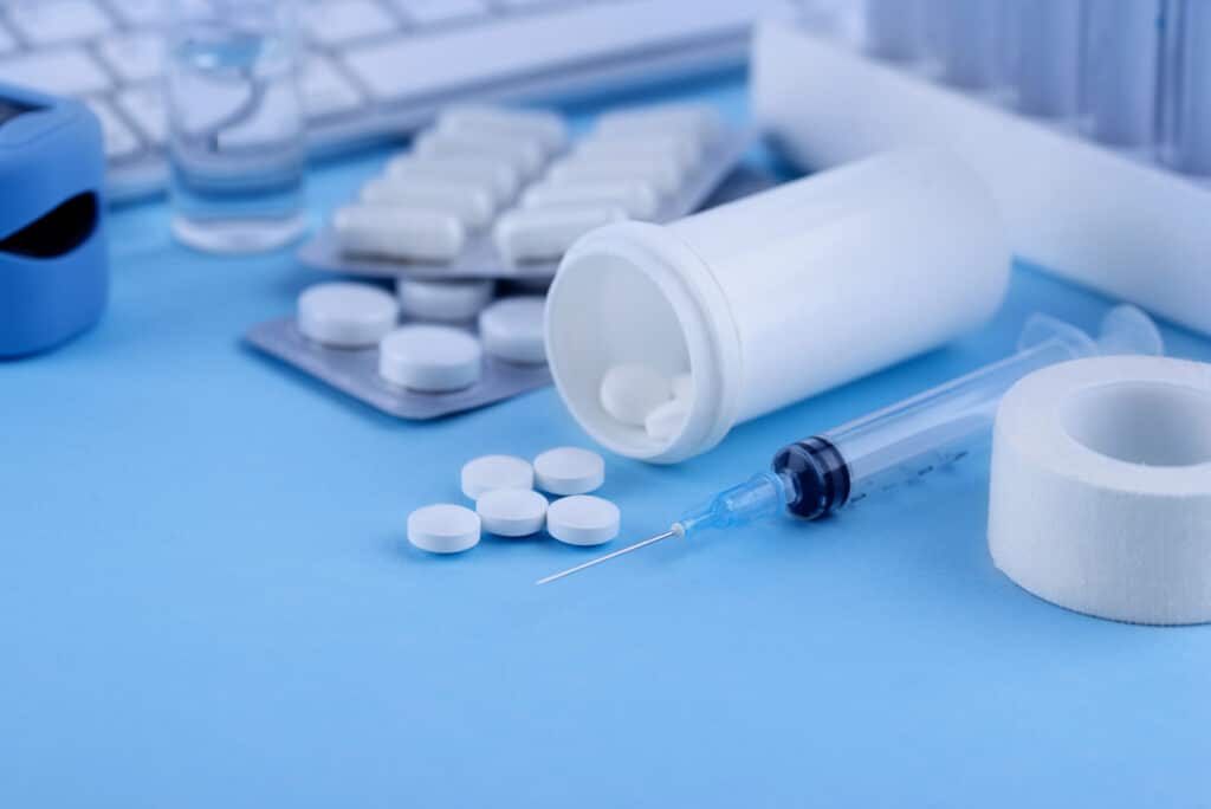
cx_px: 606
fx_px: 3534
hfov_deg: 19.4
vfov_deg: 13.1
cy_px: 404
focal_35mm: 105
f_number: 9
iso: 100
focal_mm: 105
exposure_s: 1/100
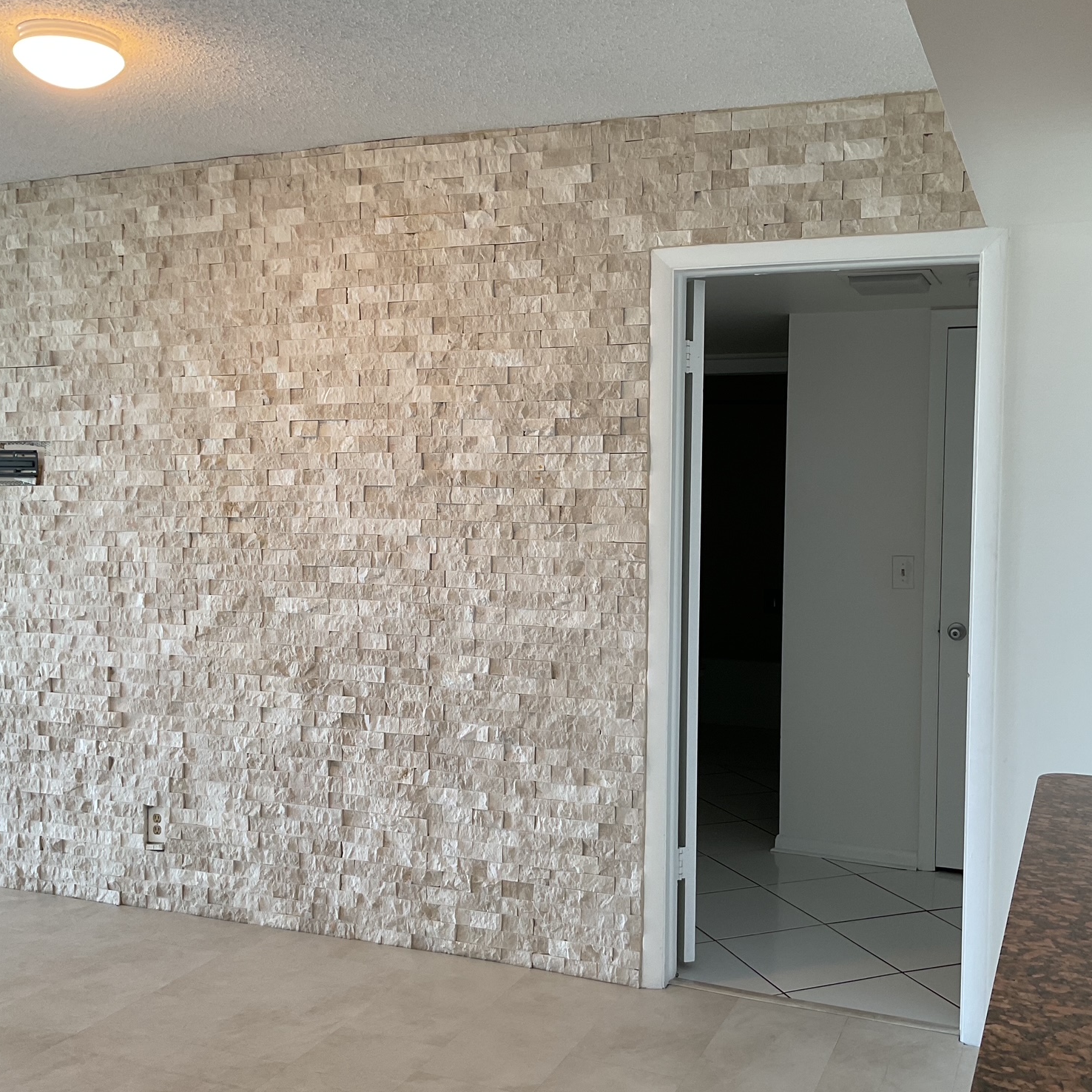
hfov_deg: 47.1
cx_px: 611
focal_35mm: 35
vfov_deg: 47.2
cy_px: 545
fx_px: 1249
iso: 40
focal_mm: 3
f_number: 1.8
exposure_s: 1/60
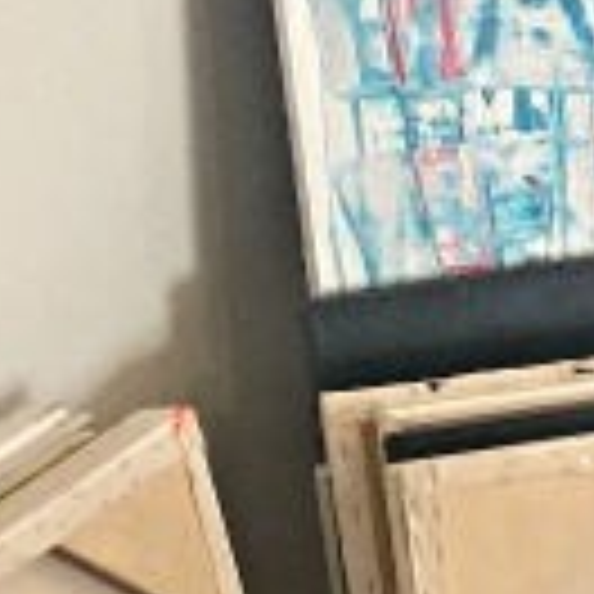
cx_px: 855
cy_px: 277
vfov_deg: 12.8
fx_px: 2640
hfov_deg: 12.3
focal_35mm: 136
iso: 160
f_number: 2.2
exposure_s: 1/30
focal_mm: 4.15
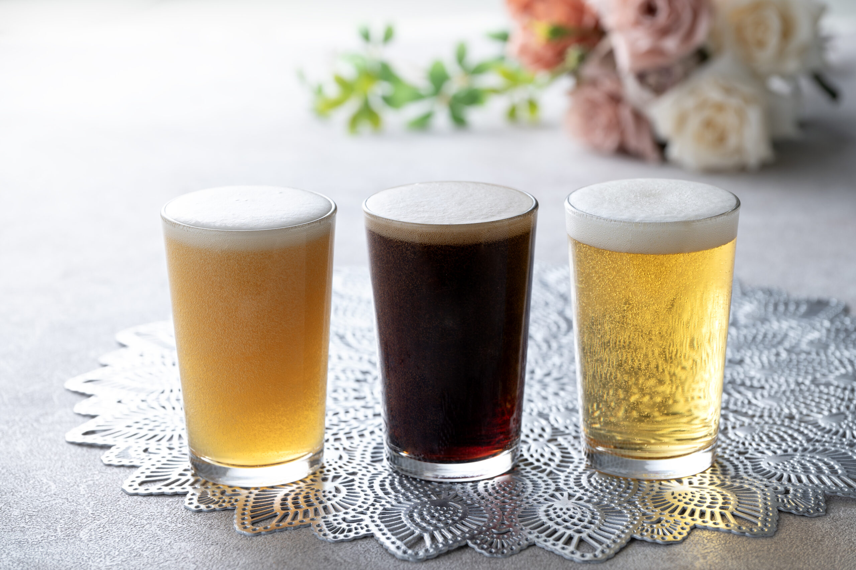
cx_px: 428
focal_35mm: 120
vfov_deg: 11.4
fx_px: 2851
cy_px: 285
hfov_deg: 17.1
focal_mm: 120
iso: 160
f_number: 7.1
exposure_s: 1/200
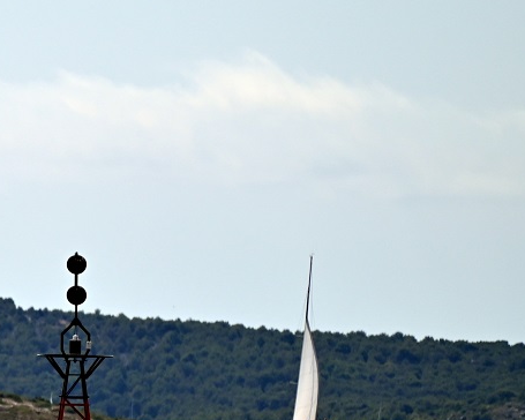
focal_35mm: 867
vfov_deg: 1.8
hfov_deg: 2.2
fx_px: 13471
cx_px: -293
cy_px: 384
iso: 250
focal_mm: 280
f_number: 7.1
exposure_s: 1/3200
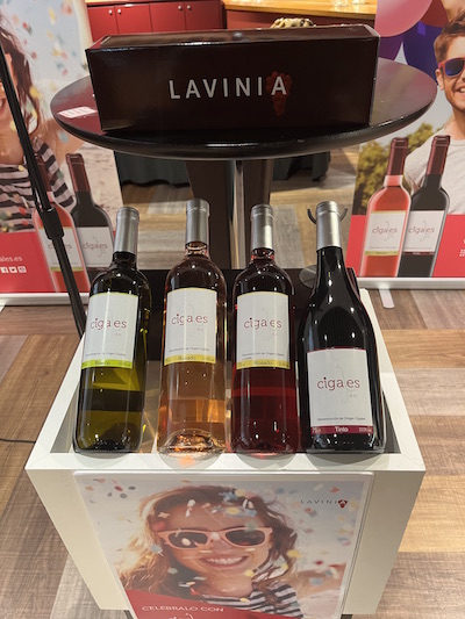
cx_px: 232
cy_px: 310
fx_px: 465
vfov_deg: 67.3
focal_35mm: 26
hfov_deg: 53.1
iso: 200
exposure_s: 1/50
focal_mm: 5.1
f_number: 1.6
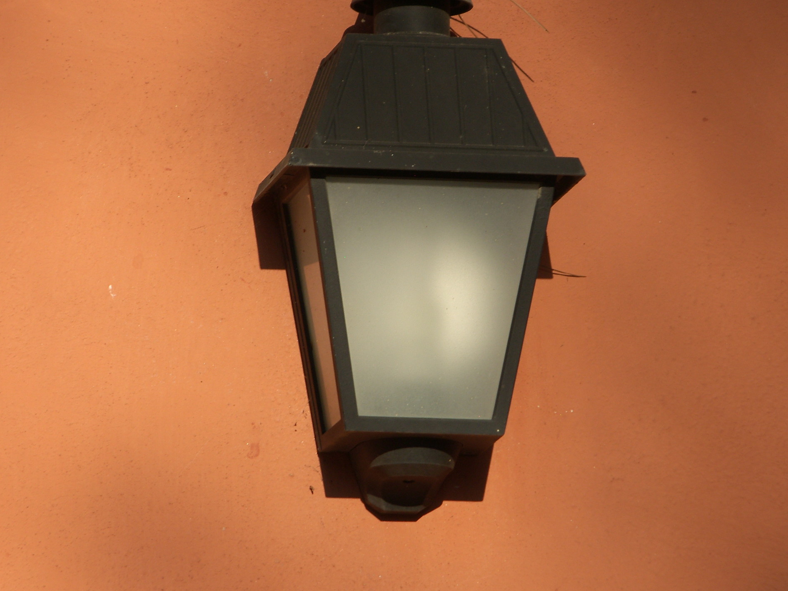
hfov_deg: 4.9
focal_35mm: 406
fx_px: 9242
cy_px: 254
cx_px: 430
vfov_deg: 3.7
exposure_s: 1/400
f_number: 4.6
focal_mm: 82.4
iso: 50
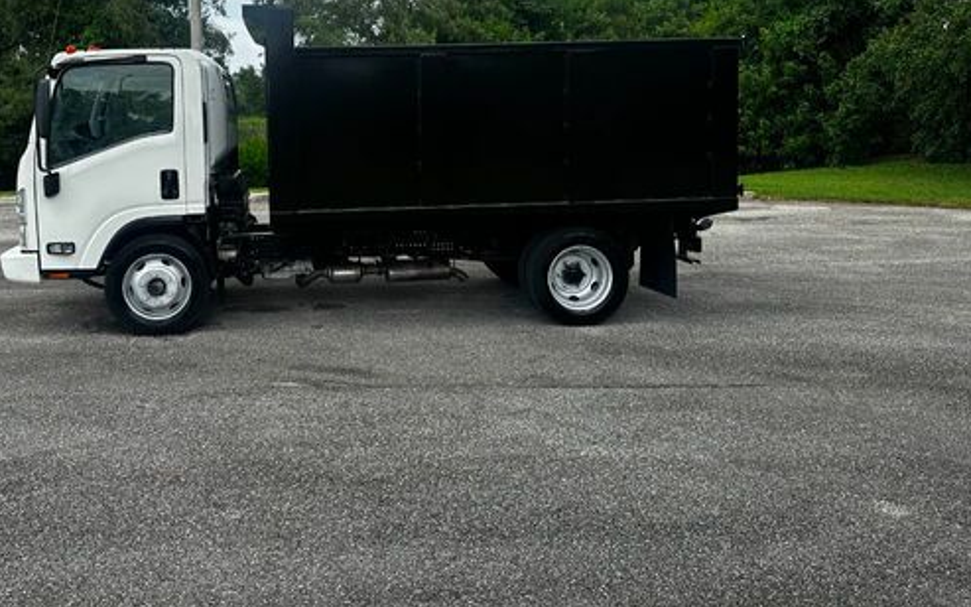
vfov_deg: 37.7
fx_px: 873
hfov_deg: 57.5
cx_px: 374
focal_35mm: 33
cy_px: 183
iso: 80
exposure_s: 1/1587
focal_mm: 6.86
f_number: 1.78
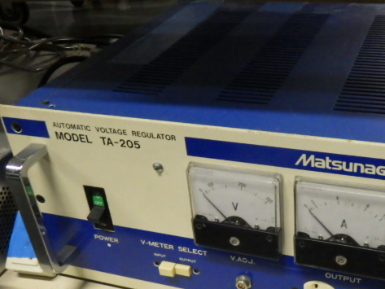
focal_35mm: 46
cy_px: 178
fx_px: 512
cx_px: 244
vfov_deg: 31.4
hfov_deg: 40.9
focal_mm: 6.1
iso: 1600
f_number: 3.8
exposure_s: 1/50
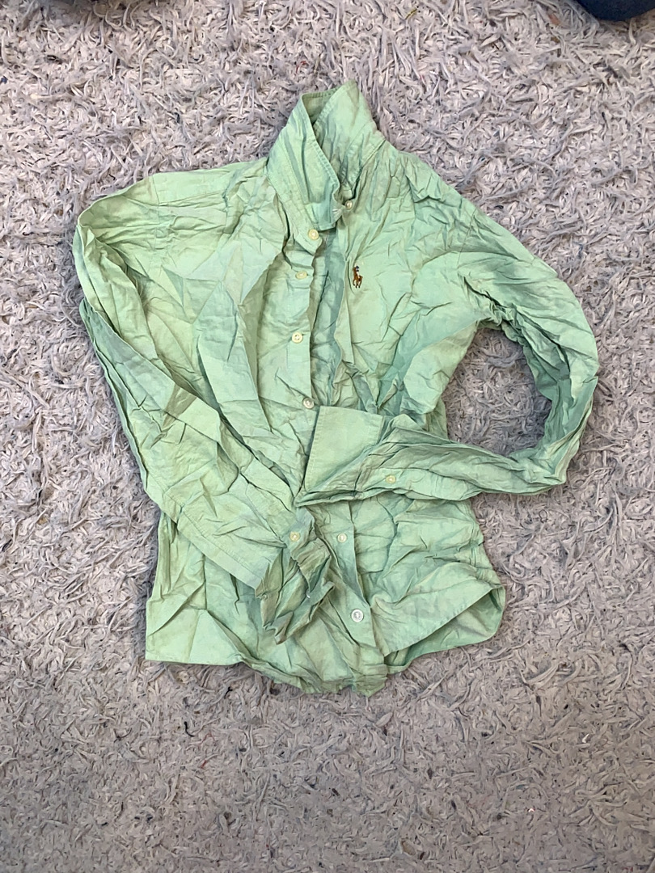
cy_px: 436
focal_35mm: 26
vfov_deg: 67.3
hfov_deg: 53.1
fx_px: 656
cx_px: 328
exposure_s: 1/100
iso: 32
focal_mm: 4.25
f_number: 1.8
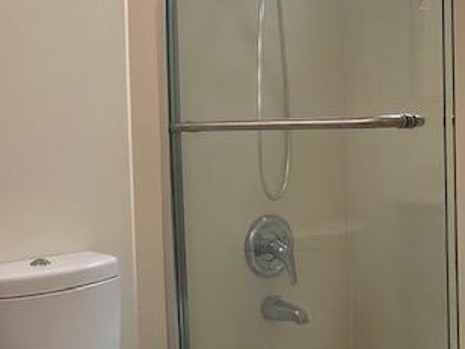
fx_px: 725
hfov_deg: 33.9
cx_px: 60
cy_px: 166
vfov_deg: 27.0
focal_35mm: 54
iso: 250
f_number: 1.8
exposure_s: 1/60
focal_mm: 4.25
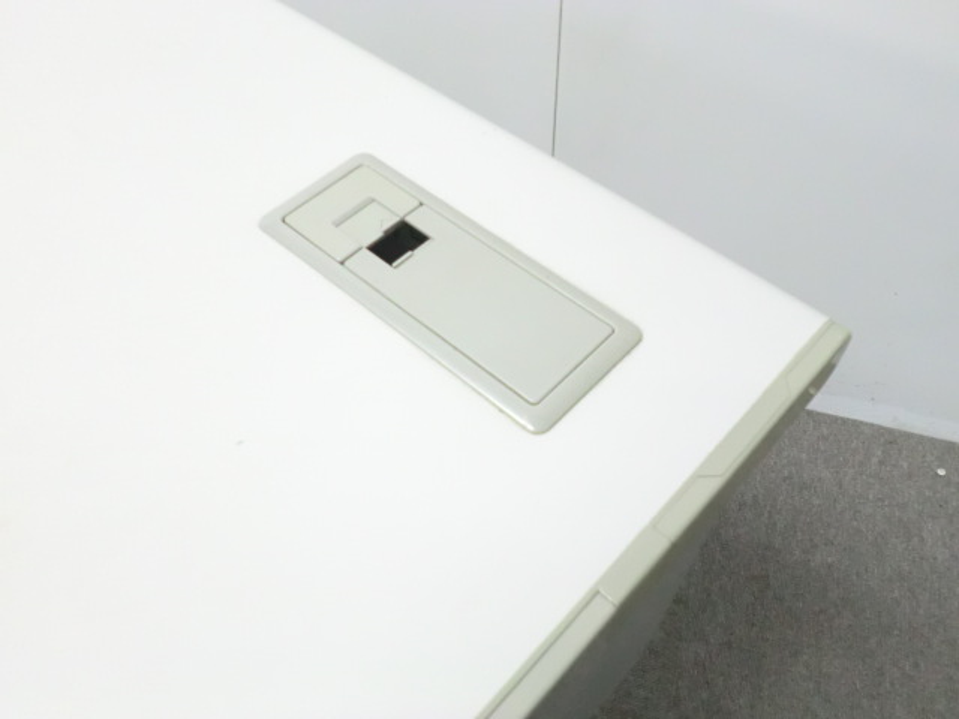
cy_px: 360
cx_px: 480
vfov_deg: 44.2
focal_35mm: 32
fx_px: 887
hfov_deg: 56.8
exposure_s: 1/40
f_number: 3.5
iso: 800
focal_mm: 5.8
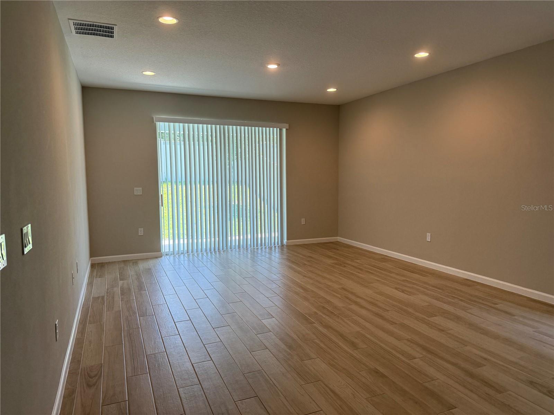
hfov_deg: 71.6
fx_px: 384
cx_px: 277
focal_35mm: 24
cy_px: 208
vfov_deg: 56.8
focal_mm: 6.76
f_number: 1.78
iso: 125
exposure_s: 1/185
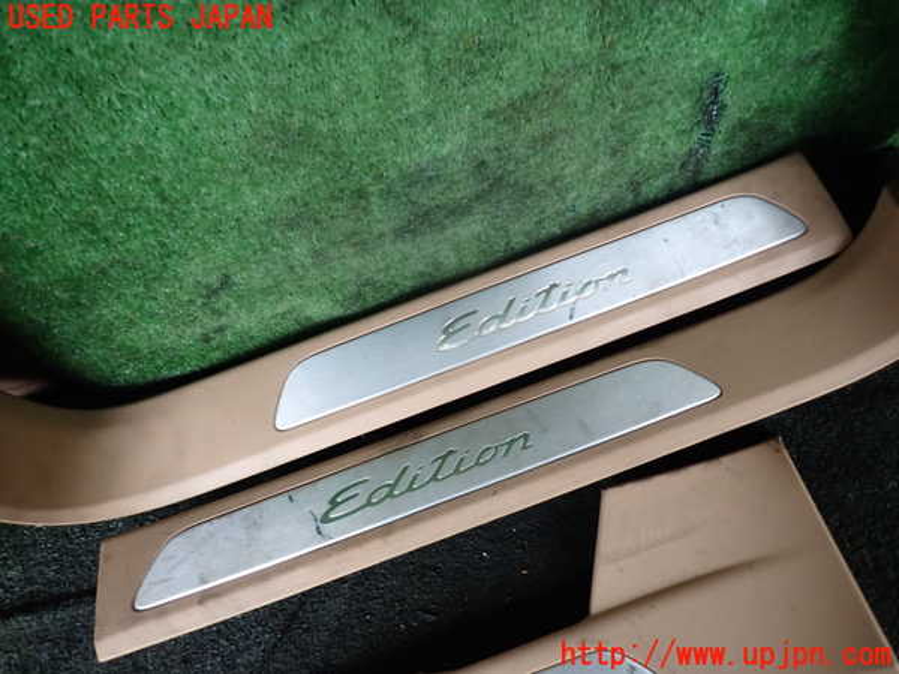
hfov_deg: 69.4
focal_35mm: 25
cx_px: 450
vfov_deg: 54.9
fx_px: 649
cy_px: 337
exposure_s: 1/40
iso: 200
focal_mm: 4.5
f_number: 2
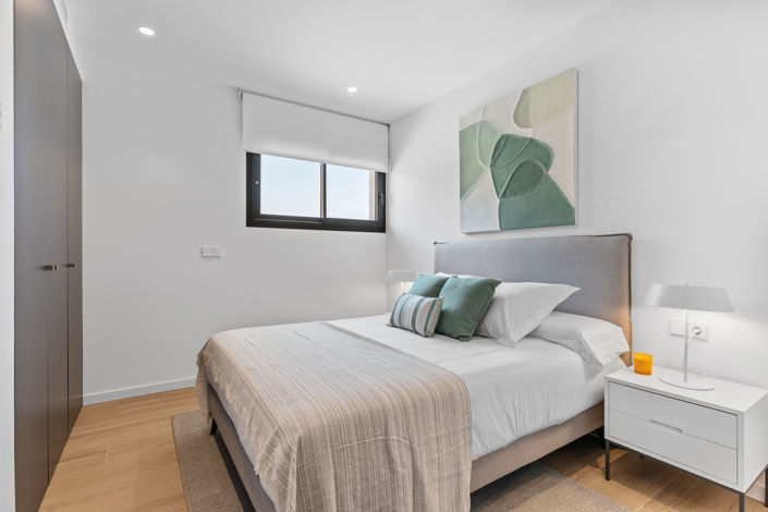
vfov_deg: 70.4
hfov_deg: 93.3
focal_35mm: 17
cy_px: 256
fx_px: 363
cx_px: 384
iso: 64
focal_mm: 17
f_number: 5.6
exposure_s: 1/15
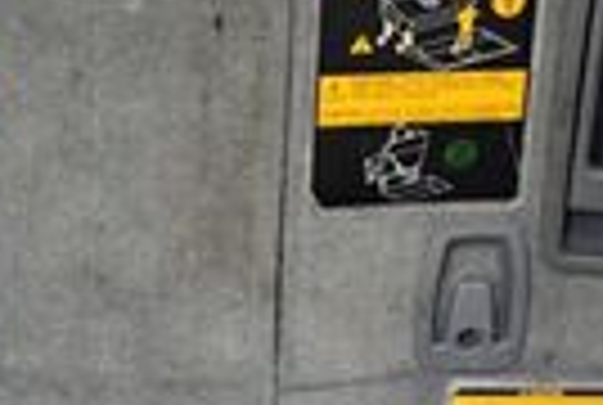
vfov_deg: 7.9
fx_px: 2887
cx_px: 99
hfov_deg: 11.9
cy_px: 531
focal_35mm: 172
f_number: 3.5
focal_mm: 18
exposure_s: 1/100
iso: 3200
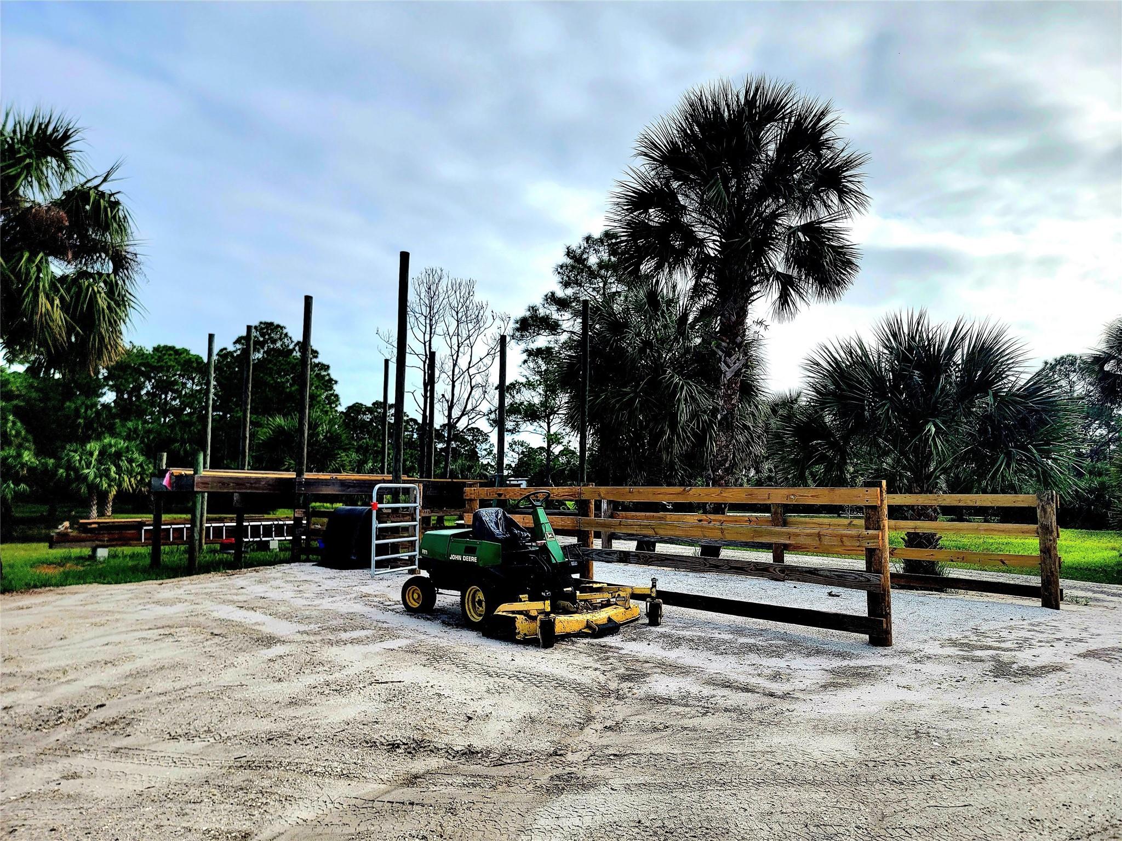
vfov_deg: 56.8
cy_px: 420
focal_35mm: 24
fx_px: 778
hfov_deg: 71.6
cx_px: 561
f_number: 1.8
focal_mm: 6.7
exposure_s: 1/1429
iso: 16
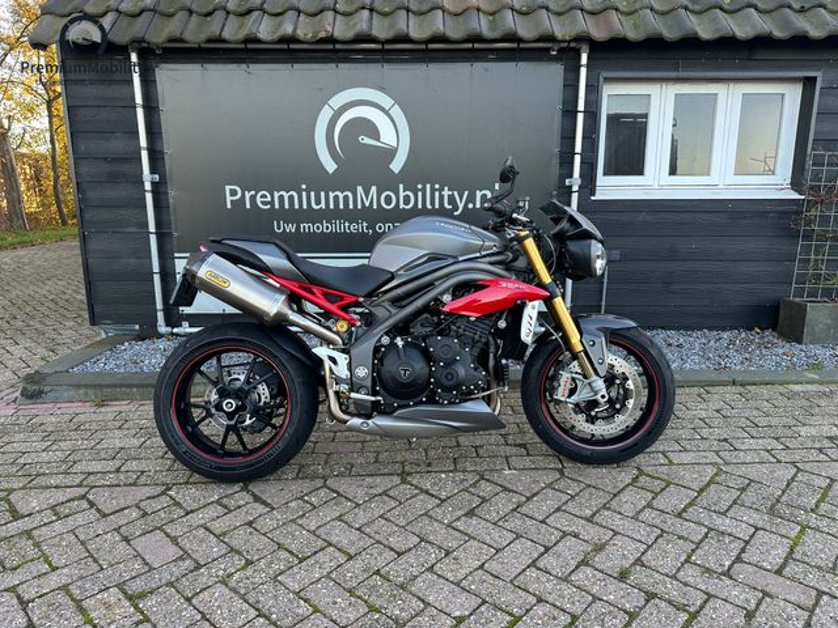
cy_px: 314
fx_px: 581
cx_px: 419
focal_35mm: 24
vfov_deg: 56.8
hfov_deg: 71.6
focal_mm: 6.86
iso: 64
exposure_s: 1/121
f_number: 1.78
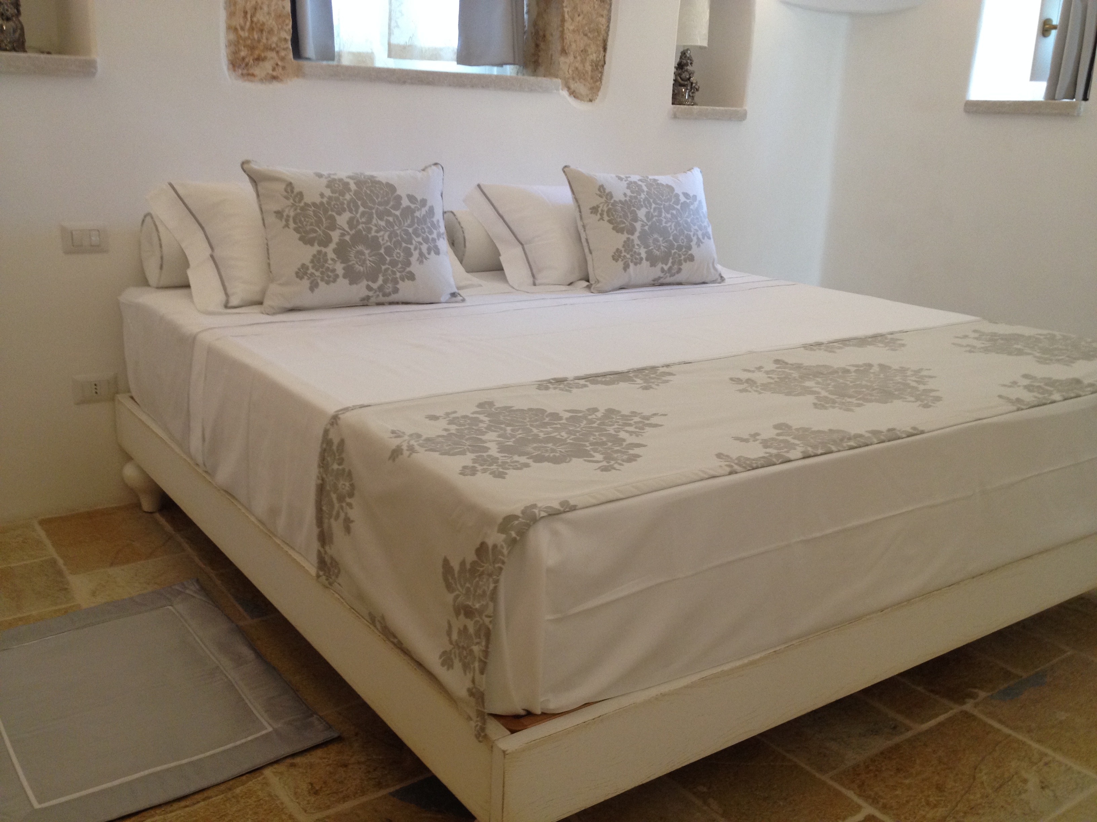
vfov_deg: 40.7
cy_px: 411
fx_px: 1109
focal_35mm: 35
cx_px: 548
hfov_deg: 52.6
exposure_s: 1/20
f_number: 2.4
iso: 125
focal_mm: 4.28
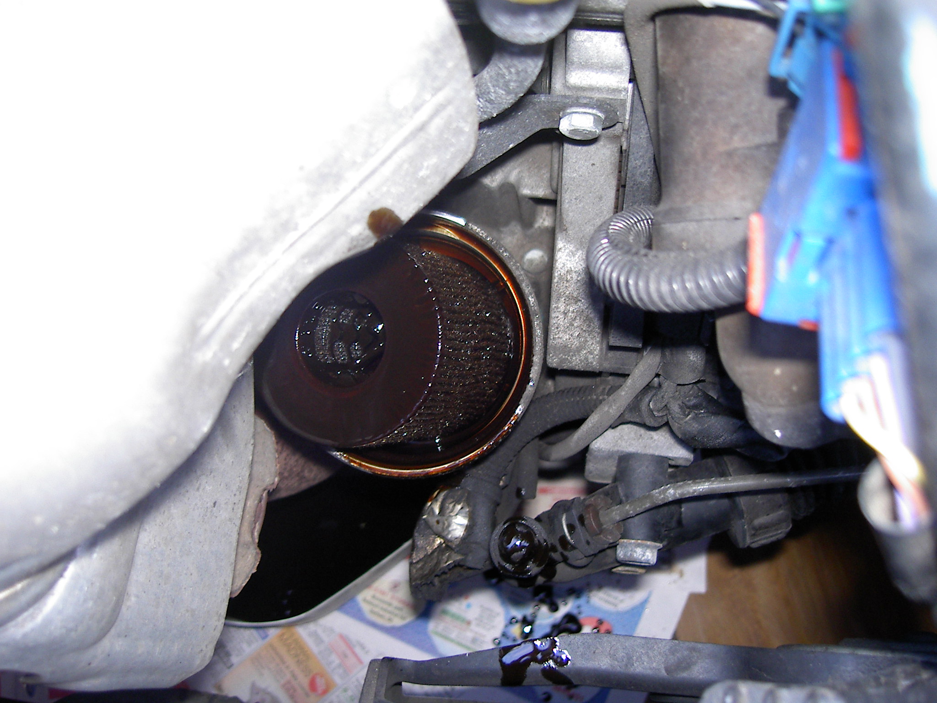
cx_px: 468
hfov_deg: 47.9
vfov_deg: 36.8
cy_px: 352
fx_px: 1056
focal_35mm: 39
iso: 100
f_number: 2.8
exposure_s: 1/59.5
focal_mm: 8
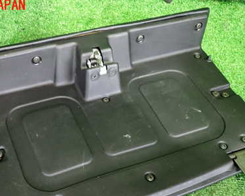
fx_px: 341
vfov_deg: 31.6
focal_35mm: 47
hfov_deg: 39.4
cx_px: 103
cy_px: 145
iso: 800
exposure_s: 1/25
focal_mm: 5.4
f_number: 2.3
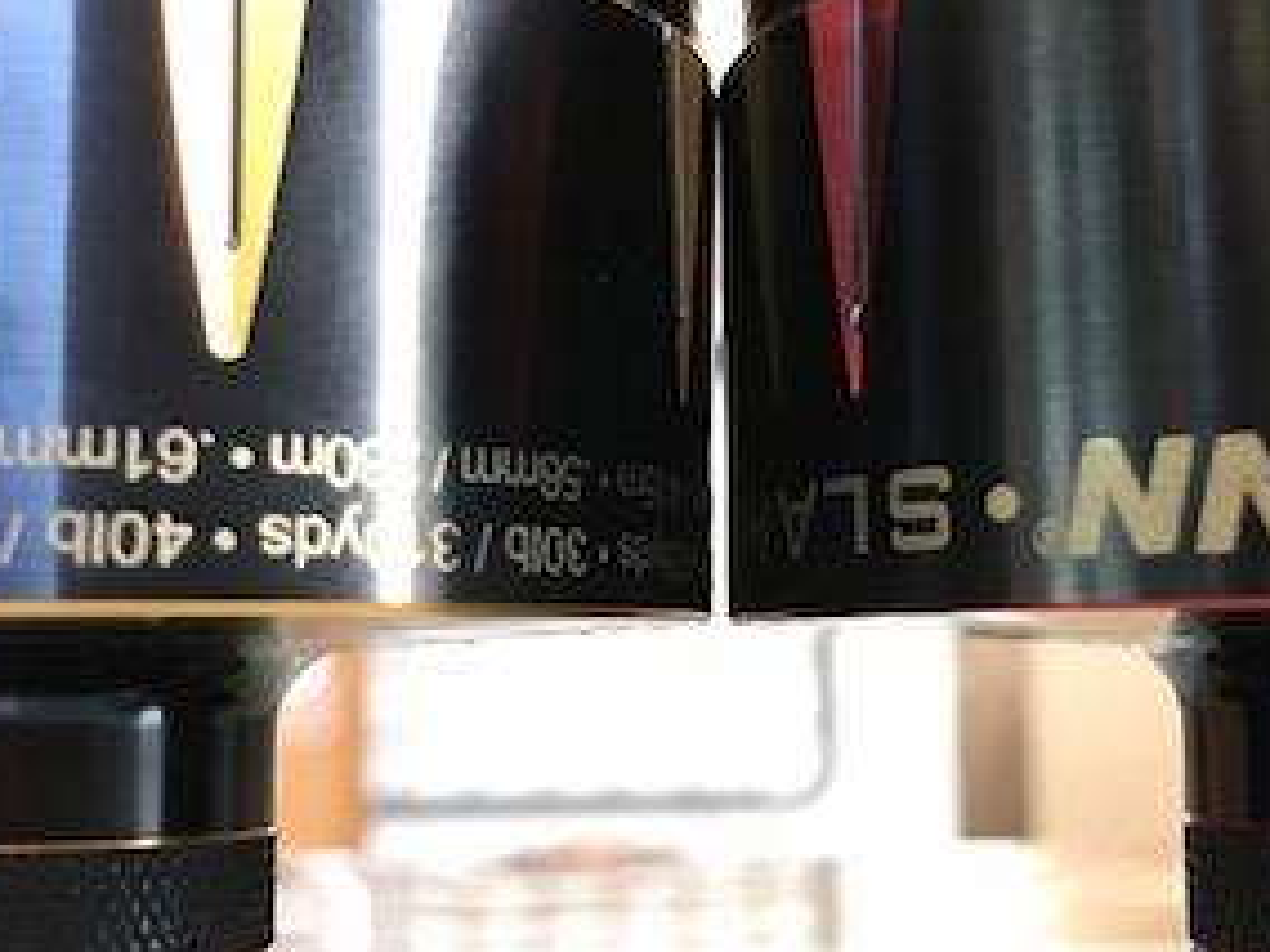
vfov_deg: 22.1
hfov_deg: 29.3
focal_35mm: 66
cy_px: 297
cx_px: 792
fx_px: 2421
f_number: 1.8
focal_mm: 3.99
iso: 100
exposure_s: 1/17
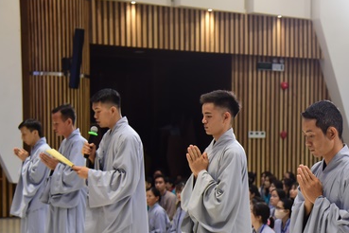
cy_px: 166
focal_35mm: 88
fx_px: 853
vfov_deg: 15.5
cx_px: 288
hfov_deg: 22.7
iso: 1600
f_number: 4
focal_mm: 50
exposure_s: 1/125
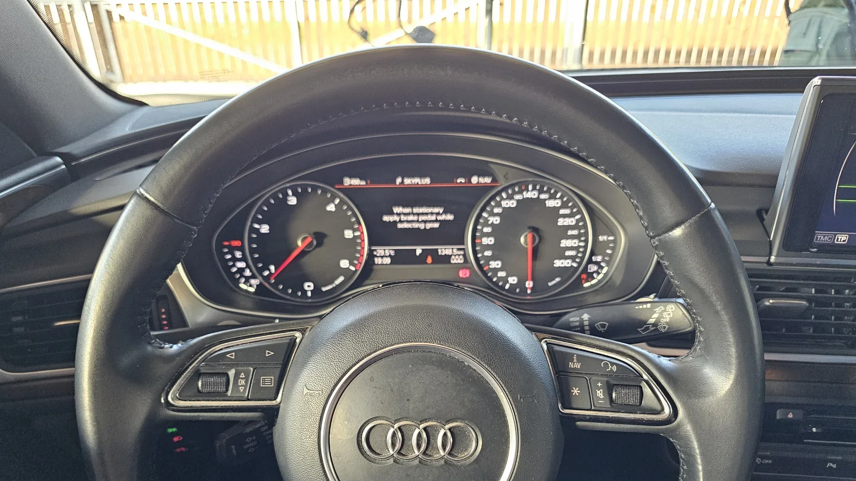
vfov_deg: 43.7
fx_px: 590
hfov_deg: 71.9
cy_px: 328
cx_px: 421
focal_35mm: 26
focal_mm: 6.3
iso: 800
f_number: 1.7
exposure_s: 1/200
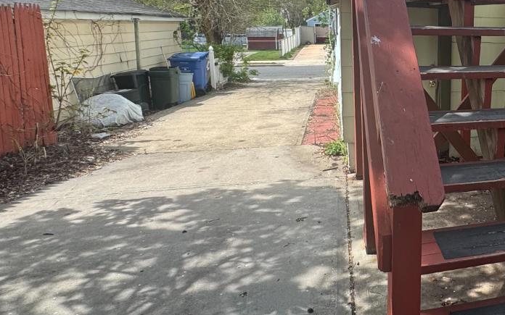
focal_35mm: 32
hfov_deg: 51.9
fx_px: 440
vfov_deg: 38.7
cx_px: 463
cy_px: 89
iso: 40
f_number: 2.2
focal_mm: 2.22
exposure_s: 1/492
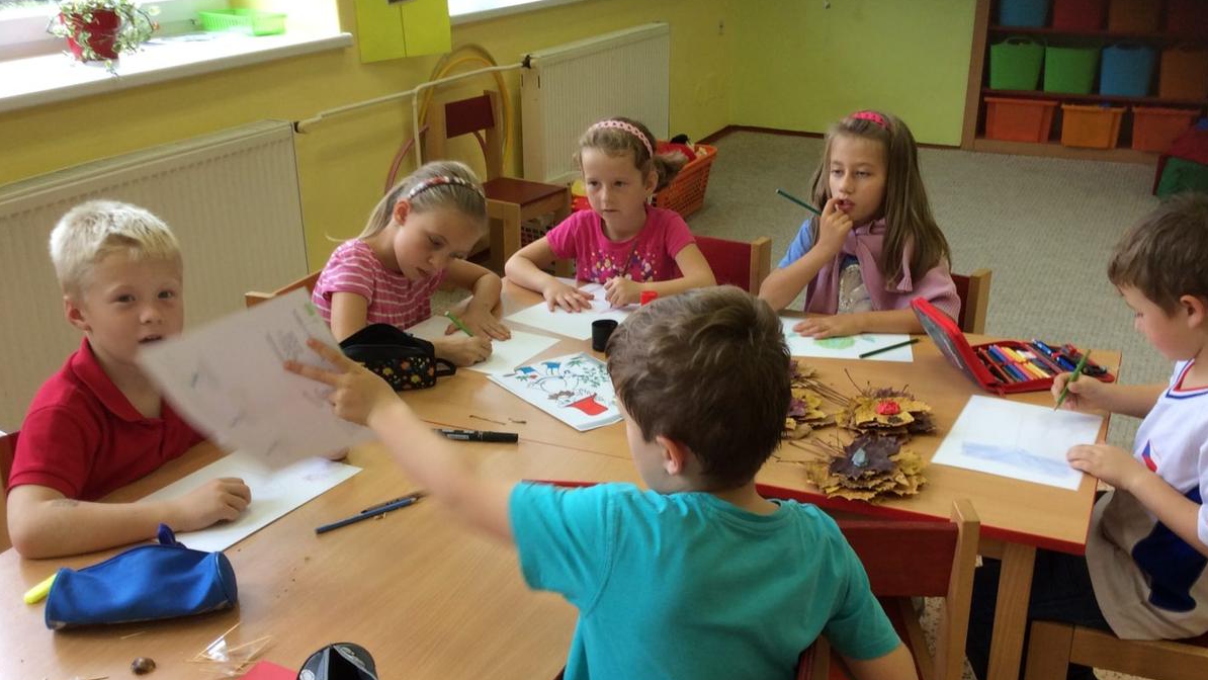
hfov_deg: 51.5
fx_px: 1249
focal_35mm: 39
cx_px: 658
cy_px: 401
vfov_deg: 30.4
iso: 40
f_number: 2.4
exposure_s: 1/25
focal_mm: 3.3
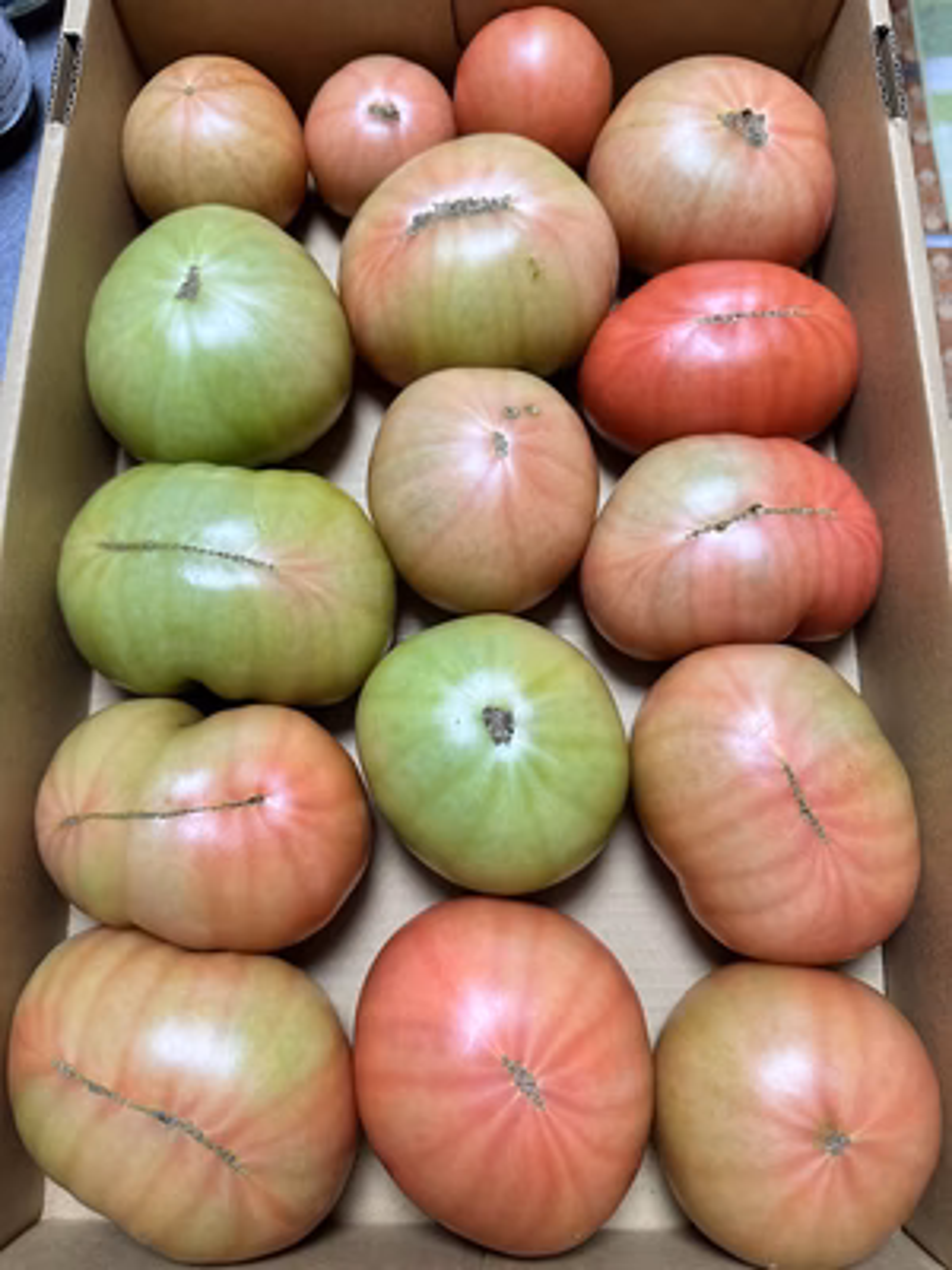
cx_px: 476
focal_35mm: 24
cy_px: 635
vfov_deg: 71.6
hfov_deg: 56.8
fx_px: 880
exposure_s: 1/100
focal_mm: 6.86
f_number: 1.78
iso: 200
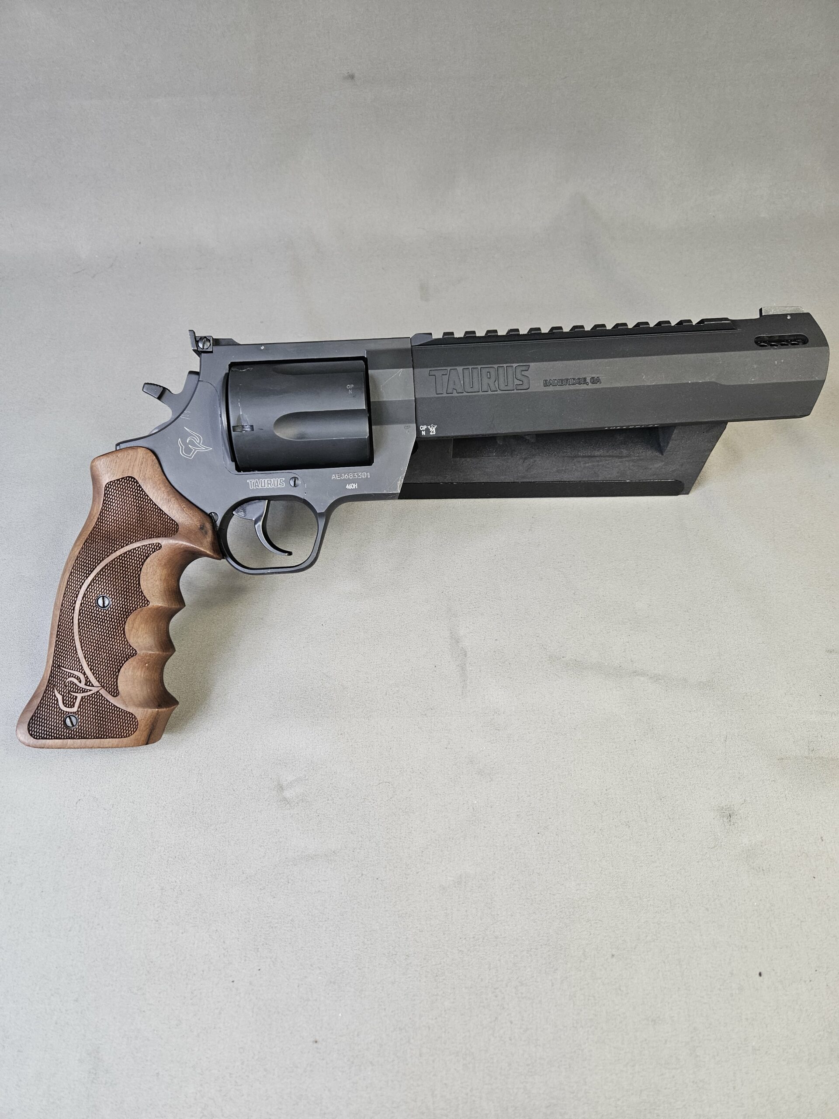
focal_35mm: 23
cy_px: 560
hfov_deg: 58.9
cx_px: 420
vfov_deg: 73.9
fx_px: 743
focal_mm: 5.4
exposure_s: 1/100
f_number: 1.8
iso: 400
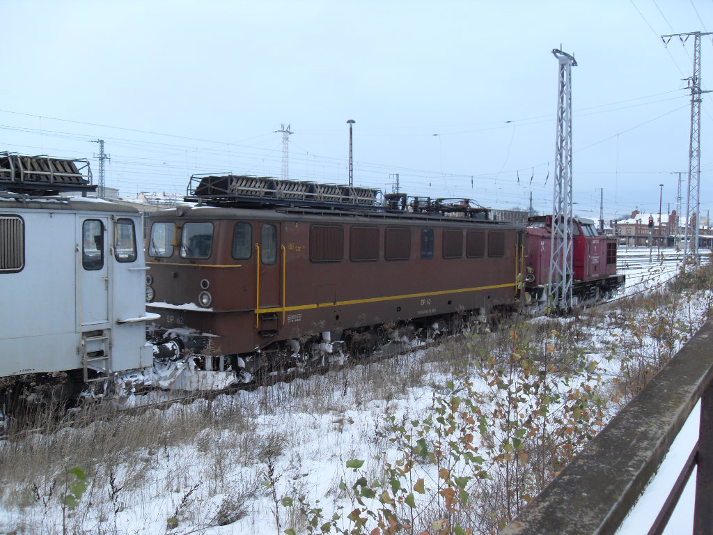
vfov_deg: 41.8
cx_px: 356
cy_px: 268
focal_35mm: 34
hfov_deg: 54.0
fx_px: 700
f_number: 2.8
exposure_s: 1/90
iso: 100
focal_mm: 6.3
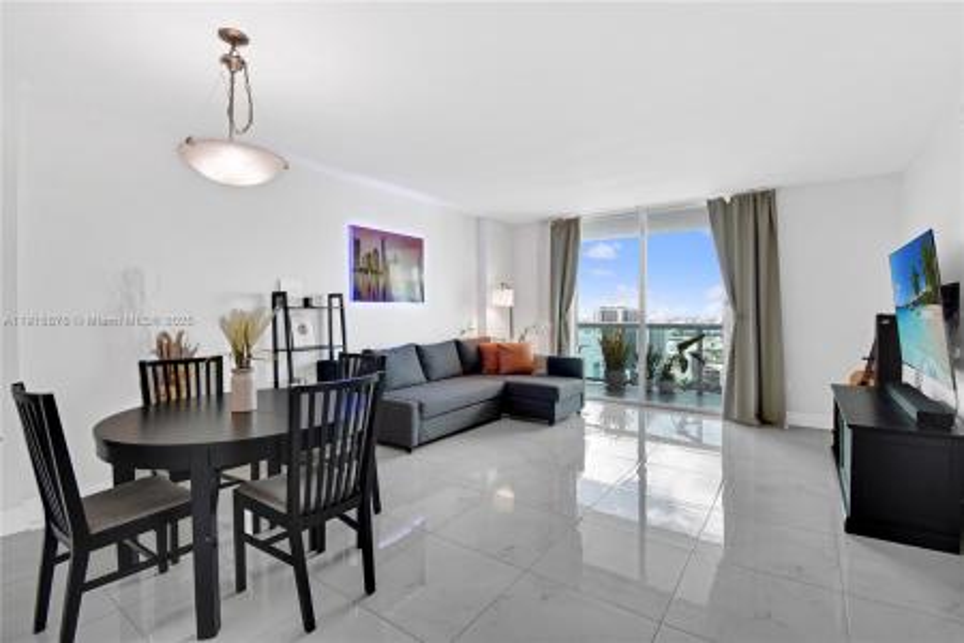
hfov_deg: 100.4
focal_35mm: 15
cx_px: 482
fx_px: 402
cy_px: 322
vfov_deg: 77.3
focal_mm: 10
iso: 250
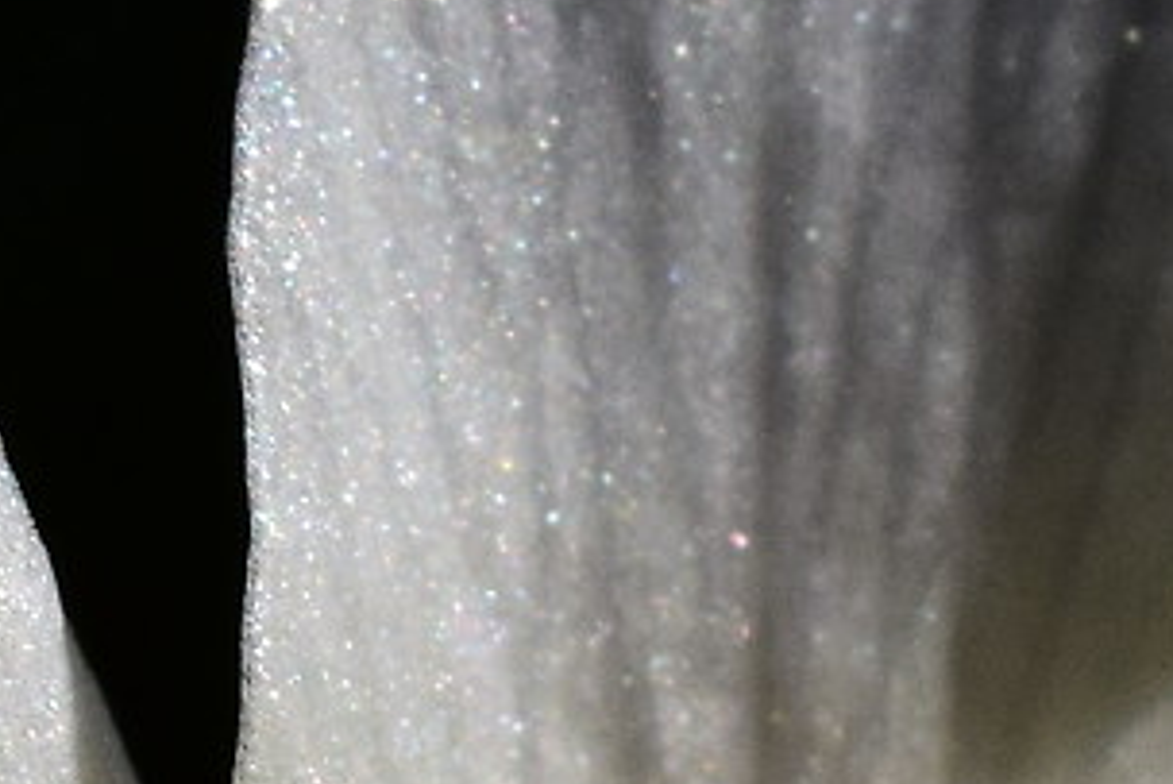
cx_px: 1223
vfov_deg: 2.9
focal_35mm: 473
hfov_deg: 4.3
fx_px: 15419
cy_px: 1916
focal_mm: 40
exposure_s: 1/400
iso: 400
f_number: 22
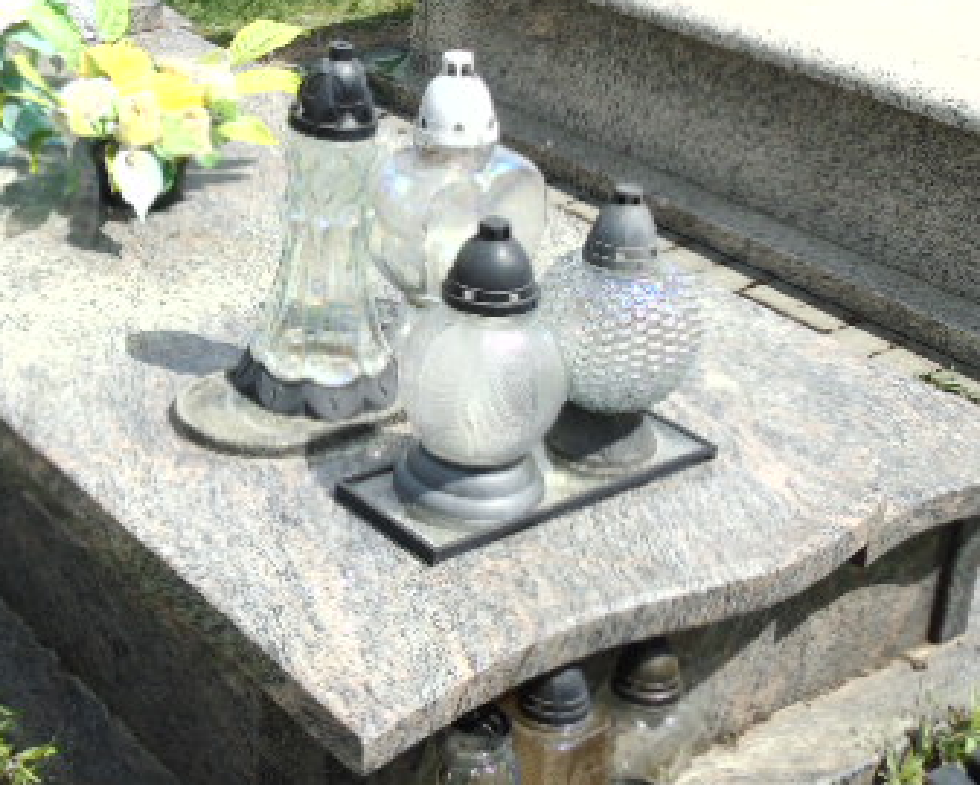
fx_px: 1828
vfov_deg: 24.2
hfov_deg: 29.6
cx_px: 259
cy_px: 285
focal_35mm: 63
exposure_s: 1/800
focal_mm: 6.1
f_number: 3.8
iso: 80
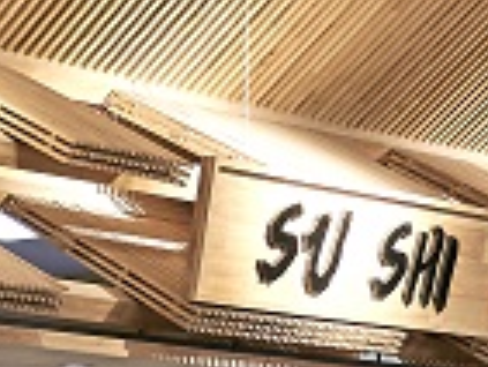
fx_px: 2385
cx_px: -311
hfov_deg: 11.1
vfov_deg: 8.5
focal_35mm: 169
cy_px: 596
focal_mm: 23
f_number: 4
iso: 250
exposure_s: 1/80
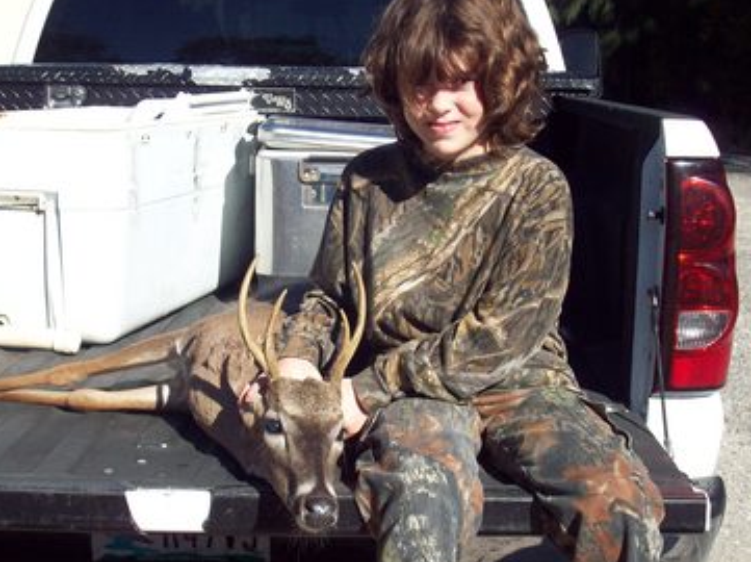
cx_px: 370
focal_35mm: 71
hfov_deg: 27.4
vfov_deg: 20.7
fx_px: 1539
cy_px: 293
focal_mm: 10.7
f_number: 7.6
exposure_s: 1/237
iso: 80
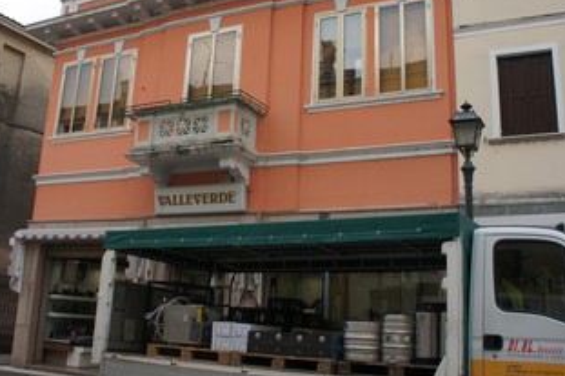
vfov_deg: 33.3
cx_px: 267
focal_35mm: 40
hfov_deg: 48.5
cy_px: 149
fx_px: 627
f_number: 6.3
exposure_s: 1/250
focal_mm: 18
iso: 500
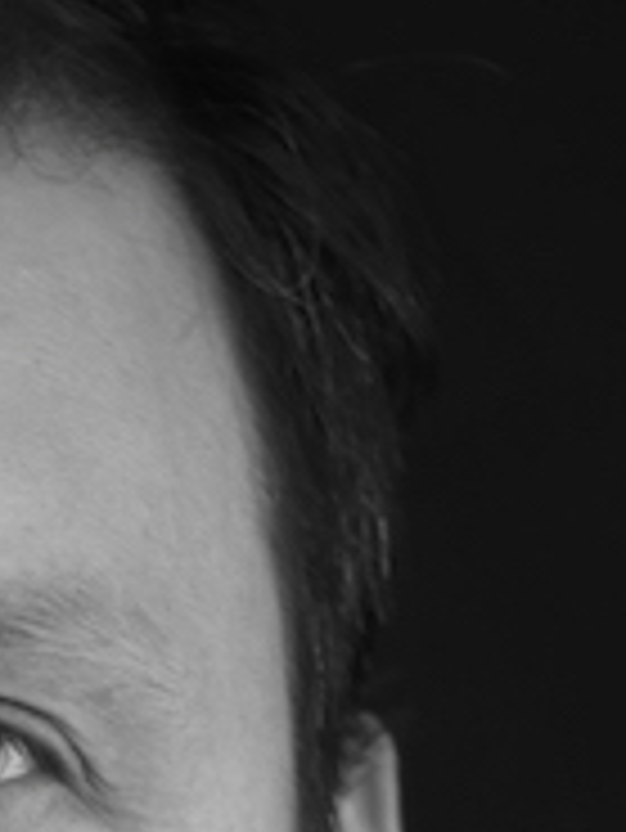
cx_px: -311
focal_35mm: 773
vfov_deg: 2.6
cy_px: 1385
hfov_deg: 1.9
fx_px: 18617
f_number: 2.8
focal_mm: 93
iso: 200
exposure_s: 1/10
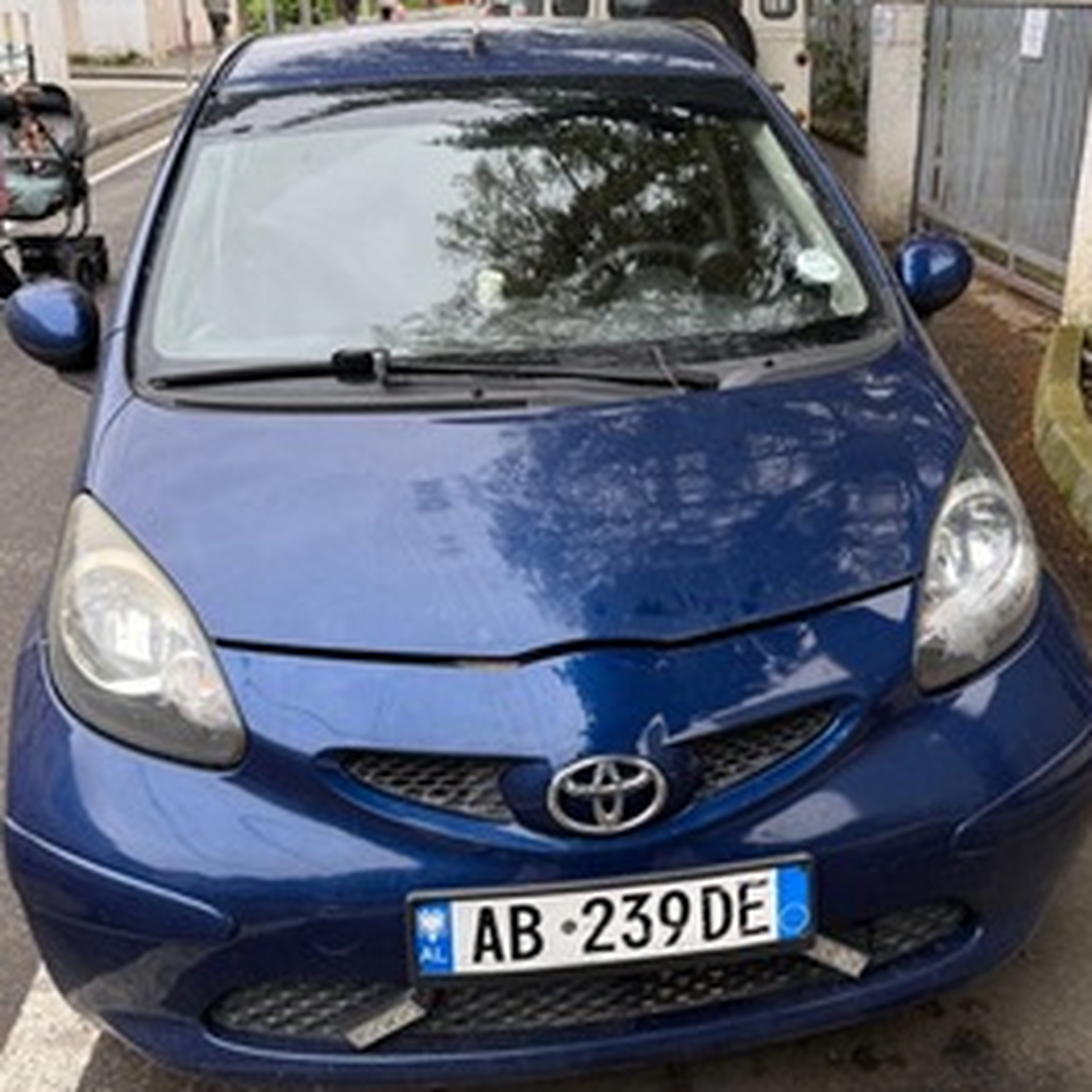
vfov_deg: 55.6
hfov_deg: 55.5
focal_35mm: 29
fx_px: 1035
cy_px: 536
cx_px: 615
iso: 100
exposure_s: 1/660
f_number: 1.78
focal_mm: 6.76
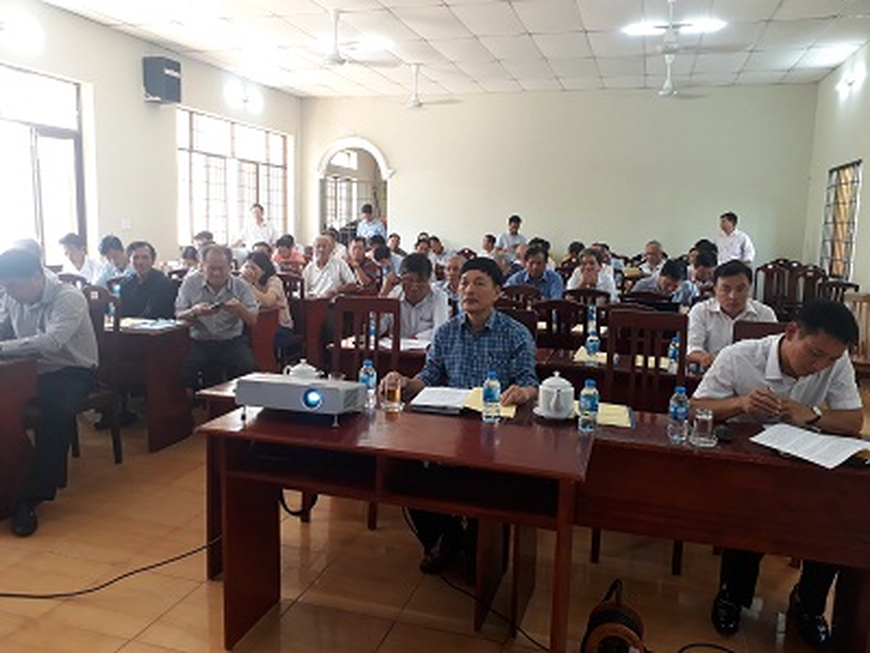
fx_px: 679
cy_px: 326
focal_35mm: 27
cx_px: 435
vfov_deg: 51.4
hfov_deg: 65.3
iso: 40
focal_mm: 3.6
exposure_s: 1/33
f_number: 1.9
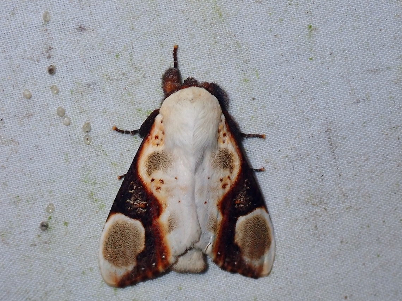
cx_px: 201
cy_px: 150
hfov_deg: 19.6
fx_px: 1161
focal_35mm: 100
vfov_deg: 14.8
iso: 200
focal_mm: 18
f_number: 6.3
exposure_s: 1/320
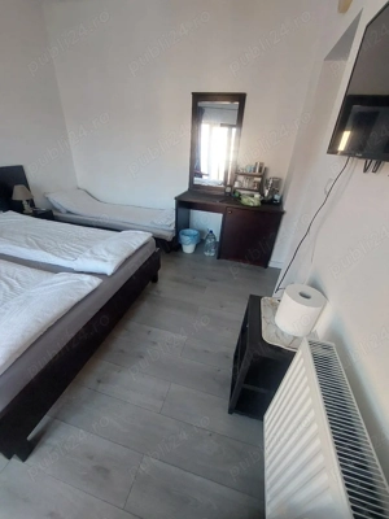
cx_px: 194
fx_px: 195
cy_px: 260
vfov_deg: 106.2
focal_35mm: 13
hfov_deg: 89.9
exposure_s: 1/50
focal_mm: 1.74
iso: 160
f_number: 2.2
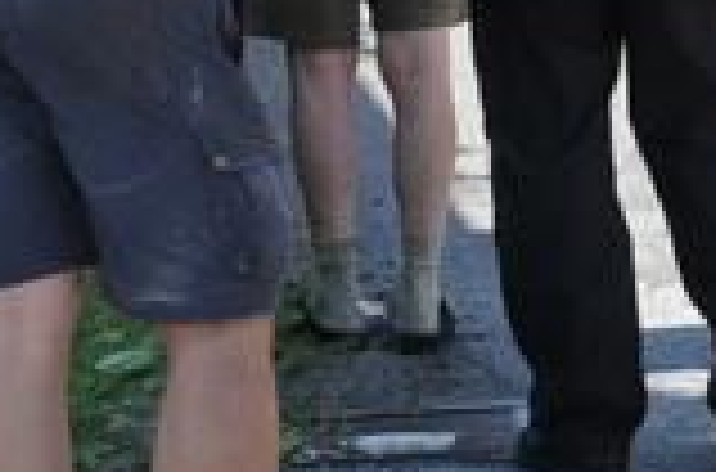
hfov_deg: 7.5
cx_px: 797
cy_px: -418
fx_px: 5436
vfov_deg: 4.9
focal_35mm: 274
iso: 500
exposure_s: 1/320
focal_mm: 29
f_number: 10
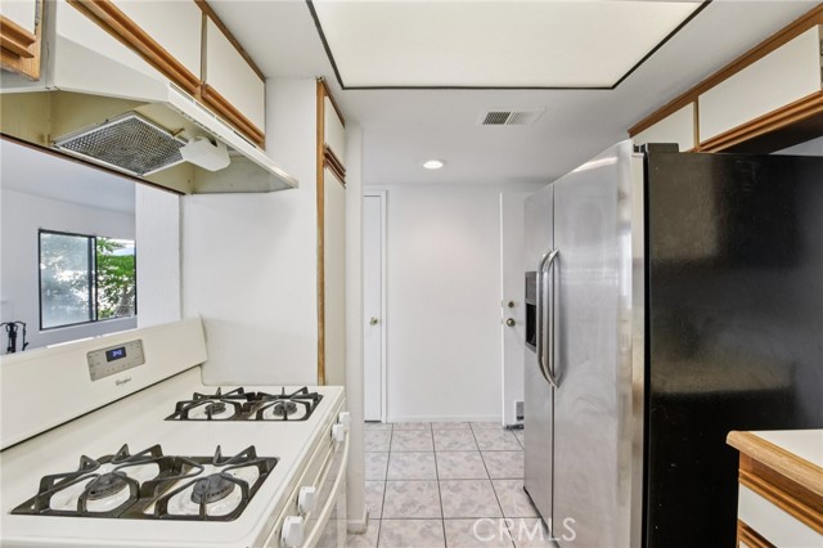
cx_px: 412
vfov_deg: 81.1
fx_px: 320
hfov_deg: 104.3
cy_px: 274
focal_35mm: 14
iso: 400
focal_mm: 14
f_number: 8
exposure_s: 1/8
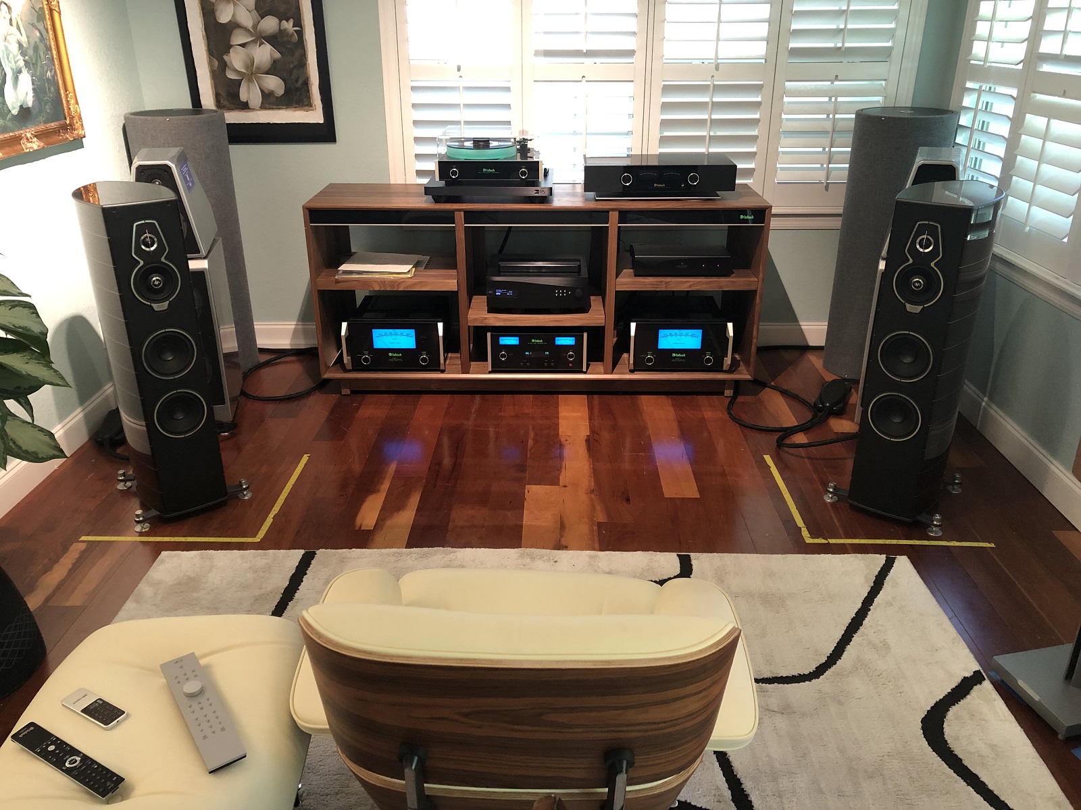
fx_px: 874
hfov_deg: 63.4
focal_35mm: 28
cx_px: 540
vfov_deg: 49.7
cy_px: 405
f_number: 1.8
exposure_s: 1/15
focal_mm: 3.99
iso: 64
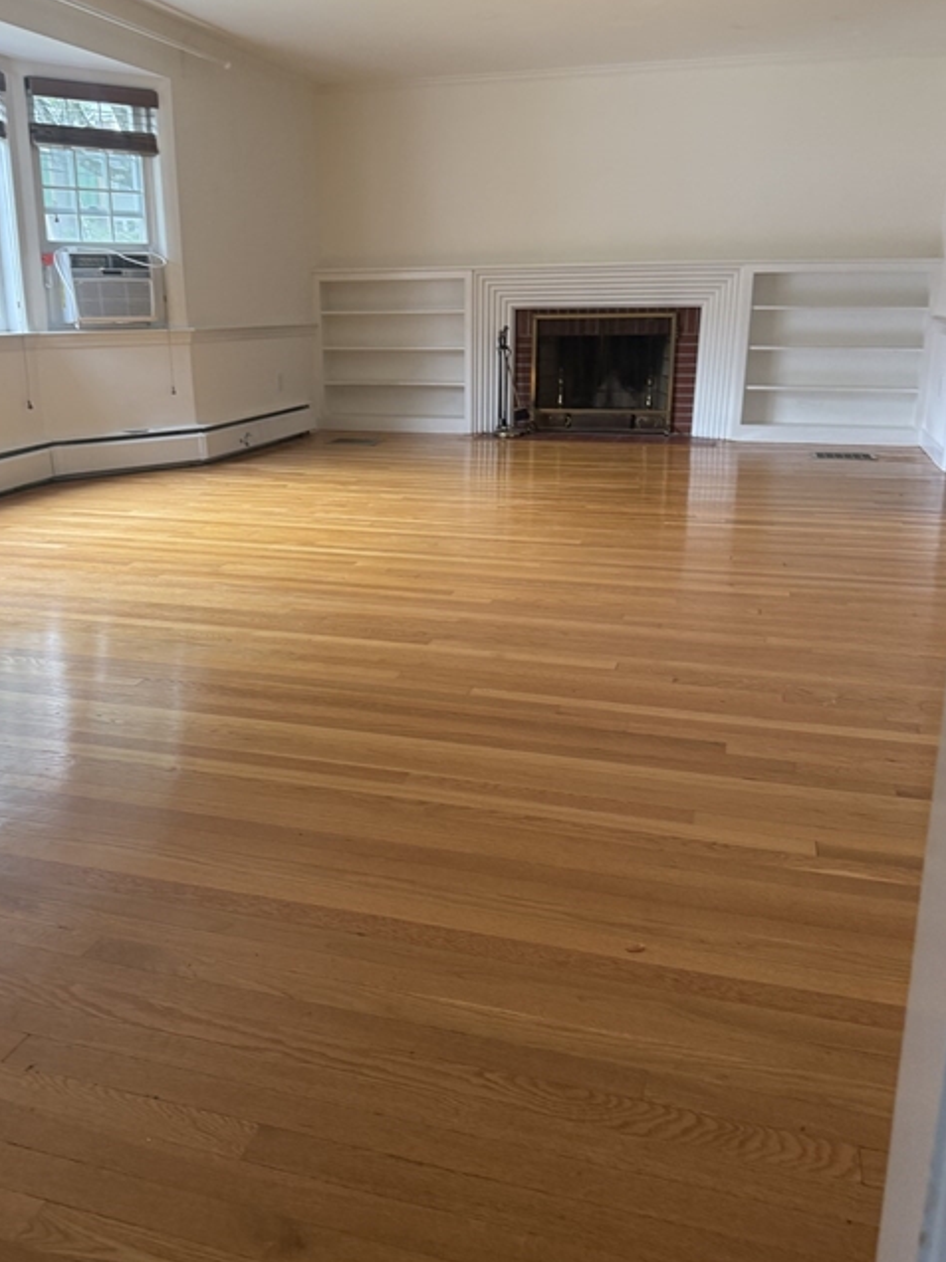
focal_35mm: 29
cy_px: 575
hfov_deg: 48.1
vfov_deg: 61.6
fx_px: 1057
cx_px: 407
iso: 160
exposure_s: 1/137
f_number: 1.78
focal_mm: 6.76
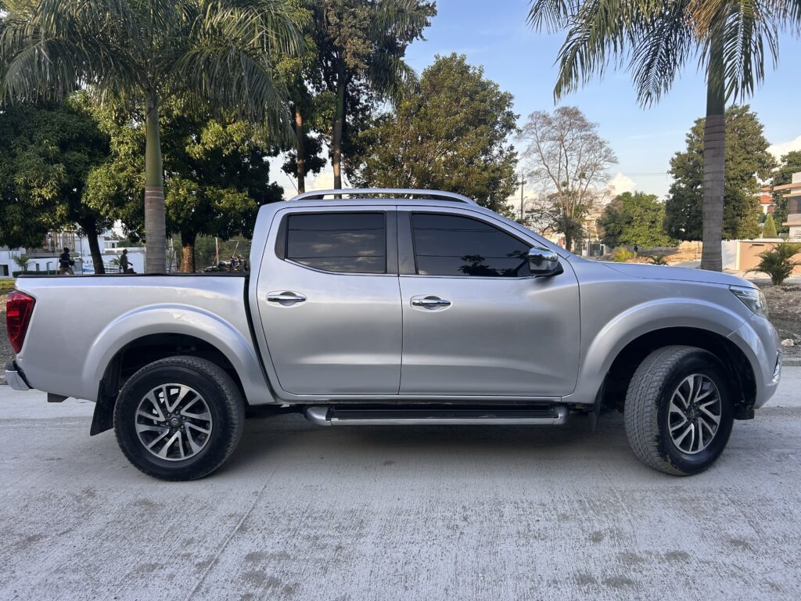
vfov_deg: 53.1
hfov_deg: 67.3
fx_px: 602
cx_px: 400
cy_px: 300
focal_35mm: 26
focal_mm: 5.7
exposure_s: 1/840
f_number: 1.5
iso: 50
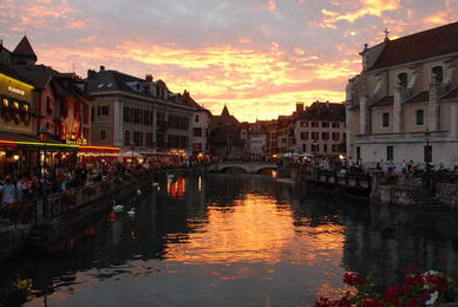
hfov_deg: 58.5
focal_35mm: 32
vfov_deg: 41.2
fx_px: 408
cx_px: 250
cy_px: 148
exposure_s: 1/40
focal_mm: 18
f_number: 3.5
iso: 400
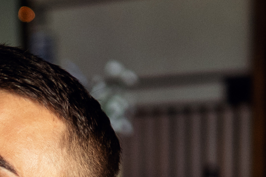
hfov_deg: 9.9
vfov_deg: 6.7
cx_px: -244
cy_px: 419
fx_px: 1433
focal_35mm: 194
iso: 1000
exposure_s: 1/500
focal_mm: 35
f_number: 2
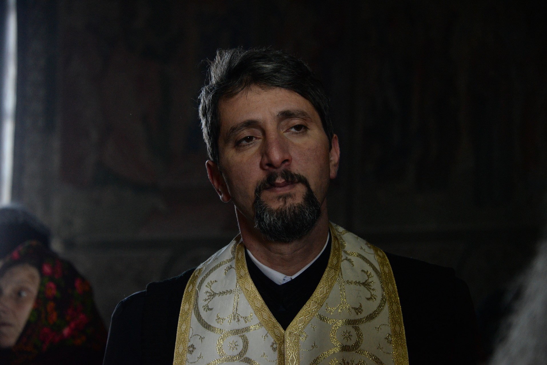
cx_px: 274
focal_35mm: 112
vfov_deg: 12.2
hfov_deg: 18.3
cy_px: 182
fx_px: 1702
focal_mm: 112
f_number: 5.3
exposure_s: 1/125
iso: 4000
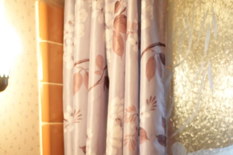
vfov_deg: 16.4
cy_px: 232
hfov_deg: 26.6
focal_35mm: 76
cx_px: 105
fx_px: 492
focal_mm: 9.4
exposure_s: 1/30
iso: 125
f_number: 1.8
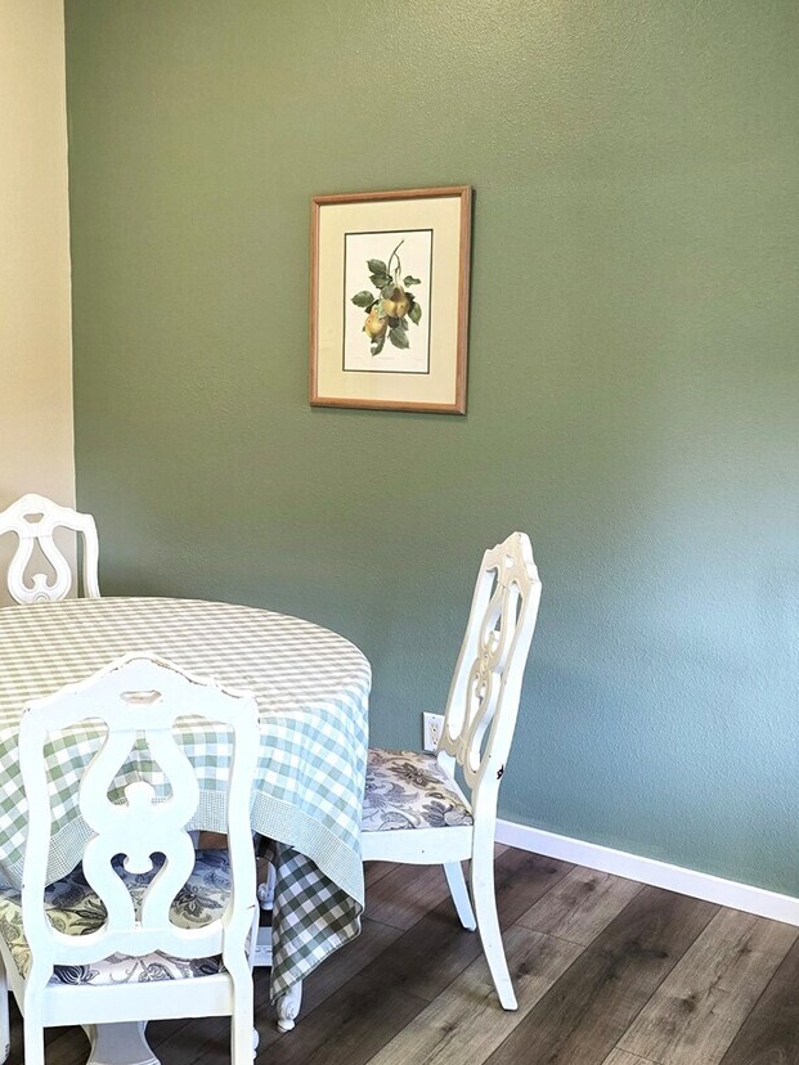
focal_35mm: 40
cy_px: 472
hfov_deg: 34.3
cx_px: 111
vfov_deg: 46.7
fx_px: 1231
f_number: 1.7
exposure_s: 1/60
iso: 200
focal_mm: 6.3
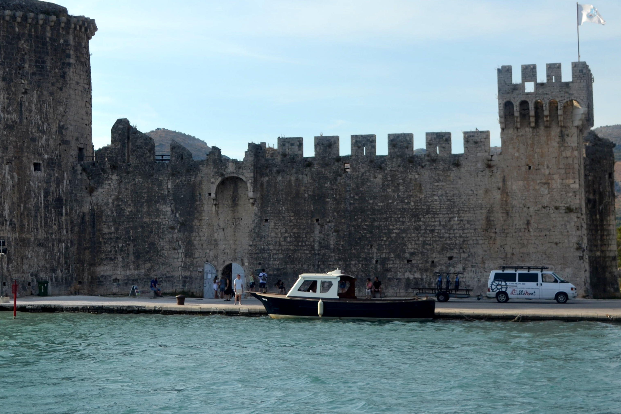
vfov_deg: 19.9
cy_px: 119
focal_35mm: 68
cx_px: 226
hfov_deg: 29.5
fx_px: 1173
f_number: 6.3
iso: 100
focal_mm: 30
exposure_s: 1/160
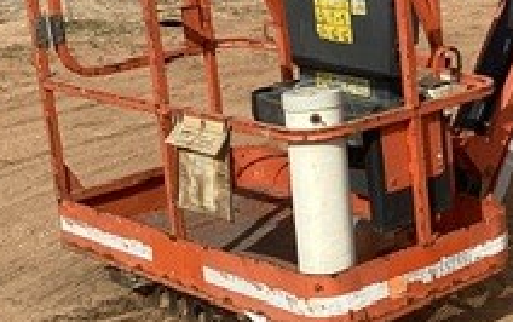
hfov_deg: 19.4
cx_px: 663
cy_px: 44
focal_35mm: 99
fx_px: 1386
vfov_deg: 13.2
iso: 25
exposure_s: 1/2398
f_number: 2.4
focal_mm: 3.3
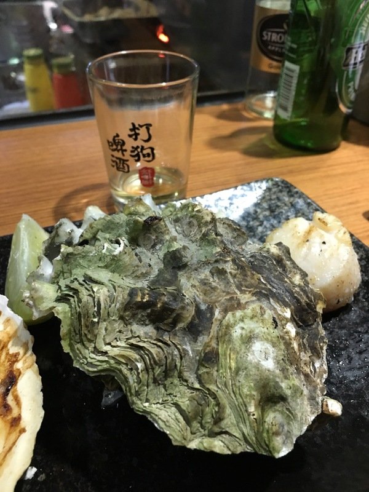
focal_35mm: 29
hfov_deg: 48.2
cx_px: 184
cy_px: 246
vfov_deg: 61.7
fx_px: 412
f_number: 2.2
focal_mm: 4.15
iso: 200
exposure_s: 1/17
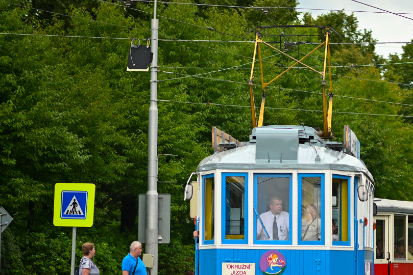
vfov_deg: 6.7
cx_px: 296
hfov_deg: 10.0
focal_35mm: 205
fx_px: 2350
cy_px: 165
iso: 125
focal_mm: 85
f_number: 2.8
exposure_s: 1/1000
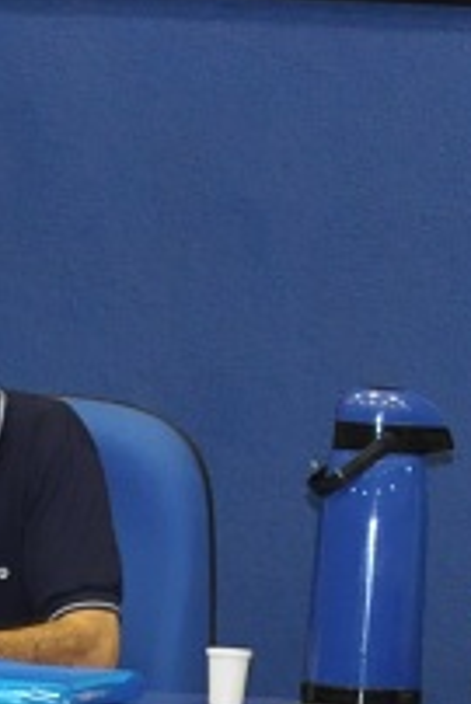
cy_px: 531
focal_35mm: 415
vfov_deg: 5.0
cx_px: 105
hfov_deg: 3.3
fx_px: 8130
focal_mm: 70
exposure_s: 1/60
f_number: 4.5
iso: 1000
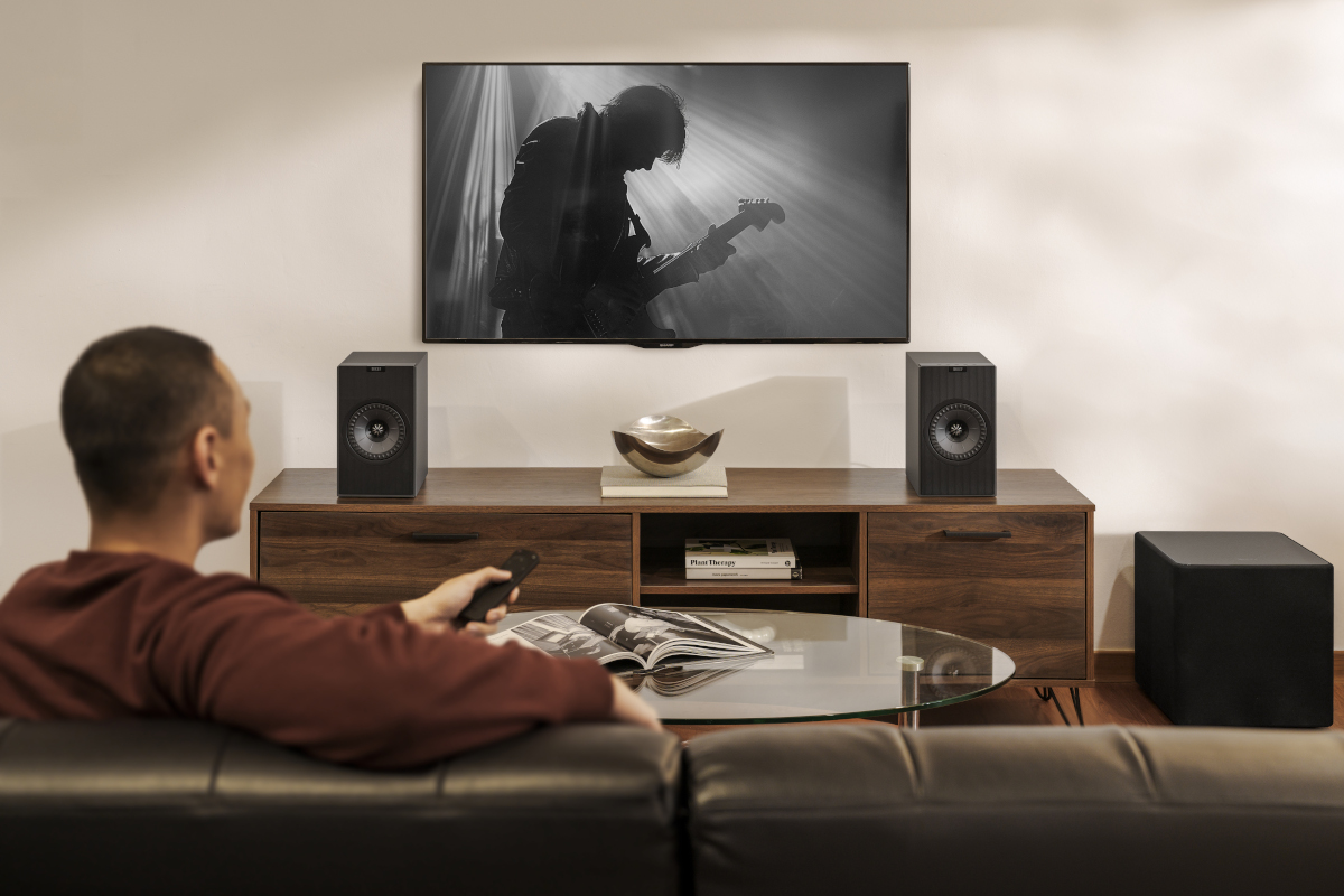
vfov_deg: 27.0
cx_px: 672
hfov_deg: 39.6
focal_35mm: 50
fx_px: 1867
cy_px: 448
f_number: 3.5
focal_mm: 50
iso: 160
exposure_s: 1/30
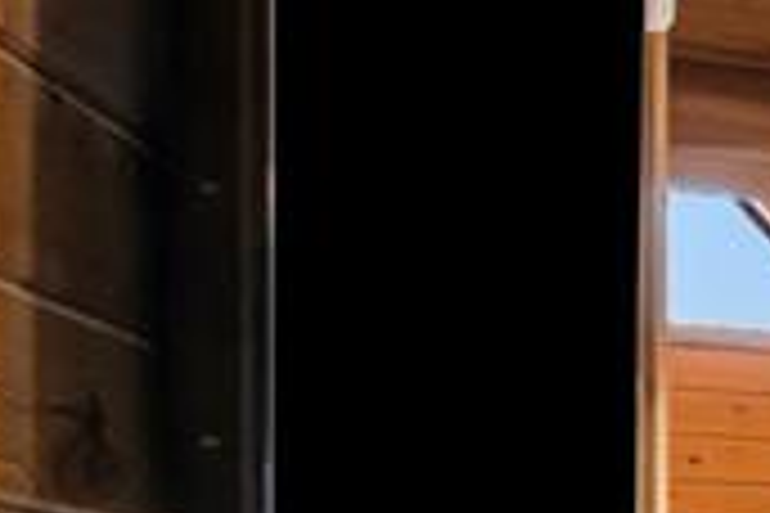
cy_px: 702
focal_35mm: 89
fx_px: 1912
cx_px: 2274
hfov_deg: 11.8
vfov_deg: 14.5
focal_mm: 14.9
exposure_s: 1/2.5
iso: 500
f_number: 8
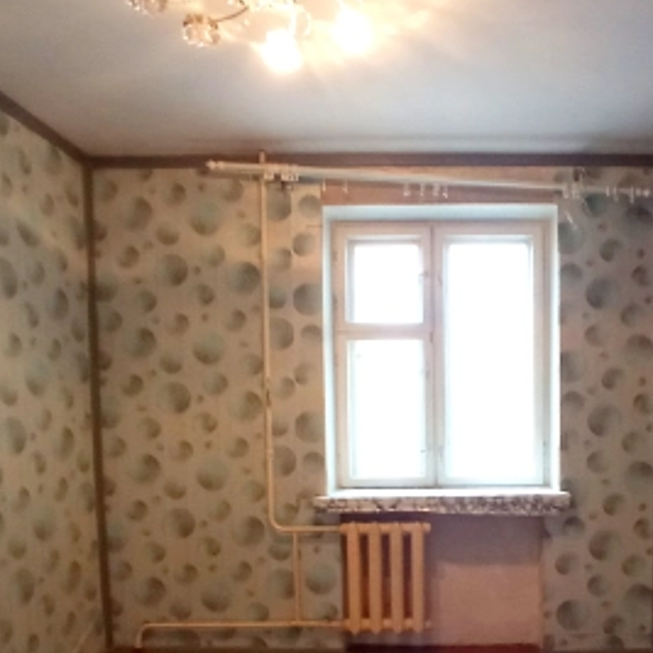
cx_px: 462
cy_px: 489
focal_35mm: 31
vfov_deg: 50.4
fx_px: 662
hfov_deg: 51.0
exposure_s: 1/25
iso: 585
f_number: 2.2
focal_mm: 1.65
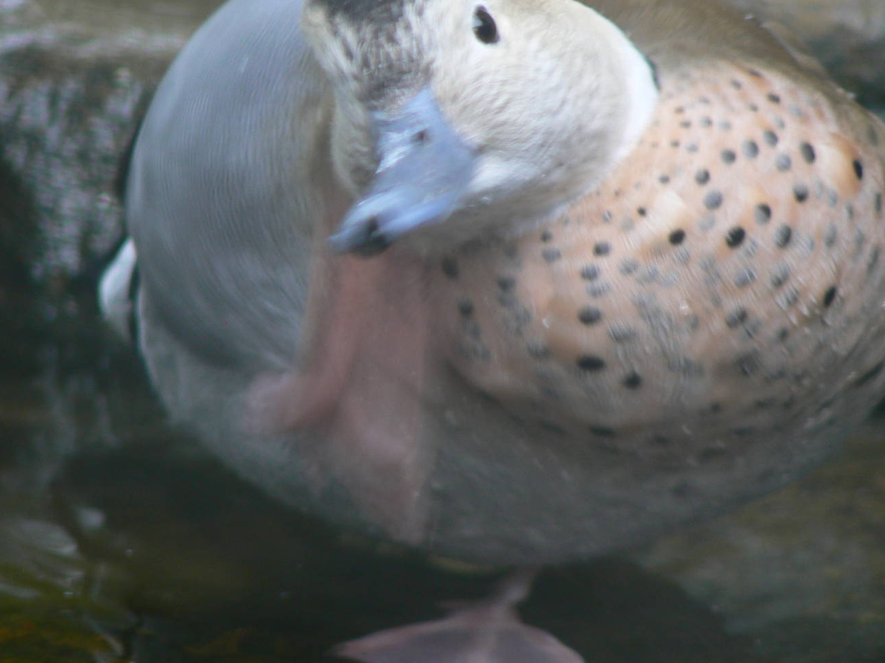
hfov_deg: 3.7
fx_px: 13600
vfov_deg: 2.8
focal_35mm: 532
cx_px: 542
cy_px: 265
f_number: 3.3
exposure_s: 1/50
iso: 80
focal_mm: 72
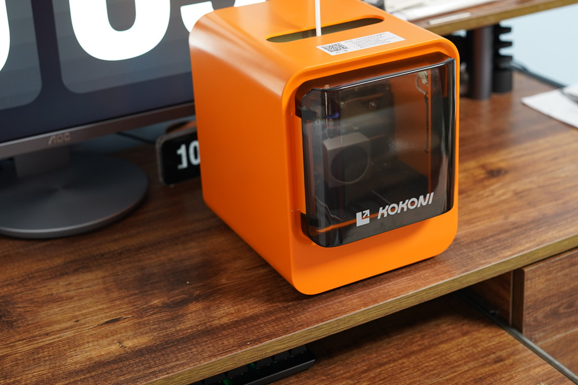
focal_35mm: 65
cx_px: 303
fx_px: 1043
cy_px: 137
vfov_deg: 20.9
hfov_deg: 31.0
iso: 800
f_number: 3.5
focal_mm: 50
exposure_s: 1/25
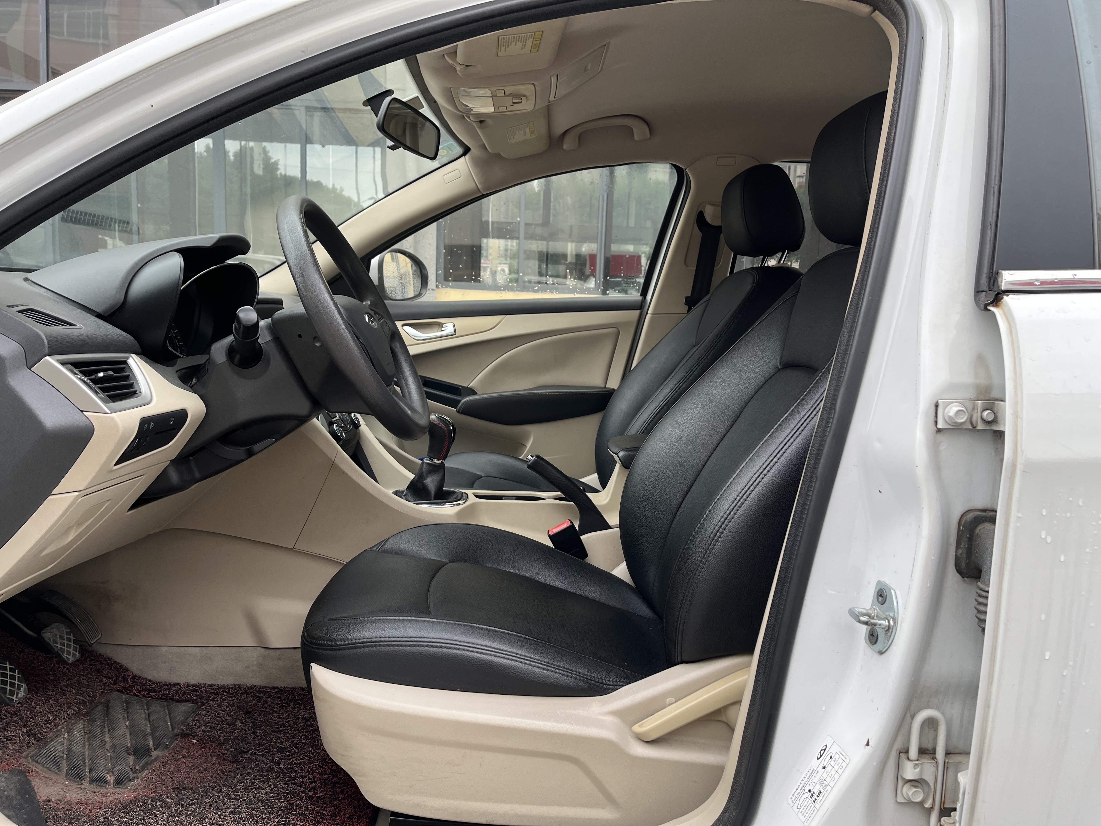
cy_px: 413
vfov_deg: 53.1
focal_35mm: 26
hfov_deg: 67.3
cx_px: 550
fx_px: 827
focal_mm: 5.1
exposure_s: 1/132
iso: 40
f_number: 1.6
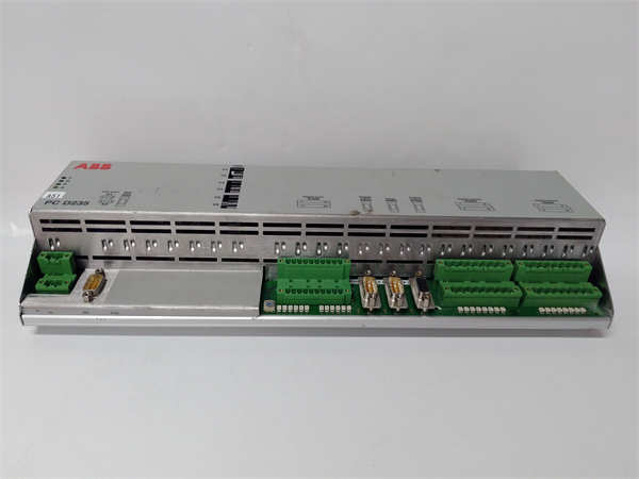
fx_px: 498
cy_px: 240
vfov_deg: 51.4
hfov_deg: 65.3
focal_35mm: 27
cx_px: 320
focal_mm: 3.79
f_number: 2
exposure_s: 1/33
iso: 182
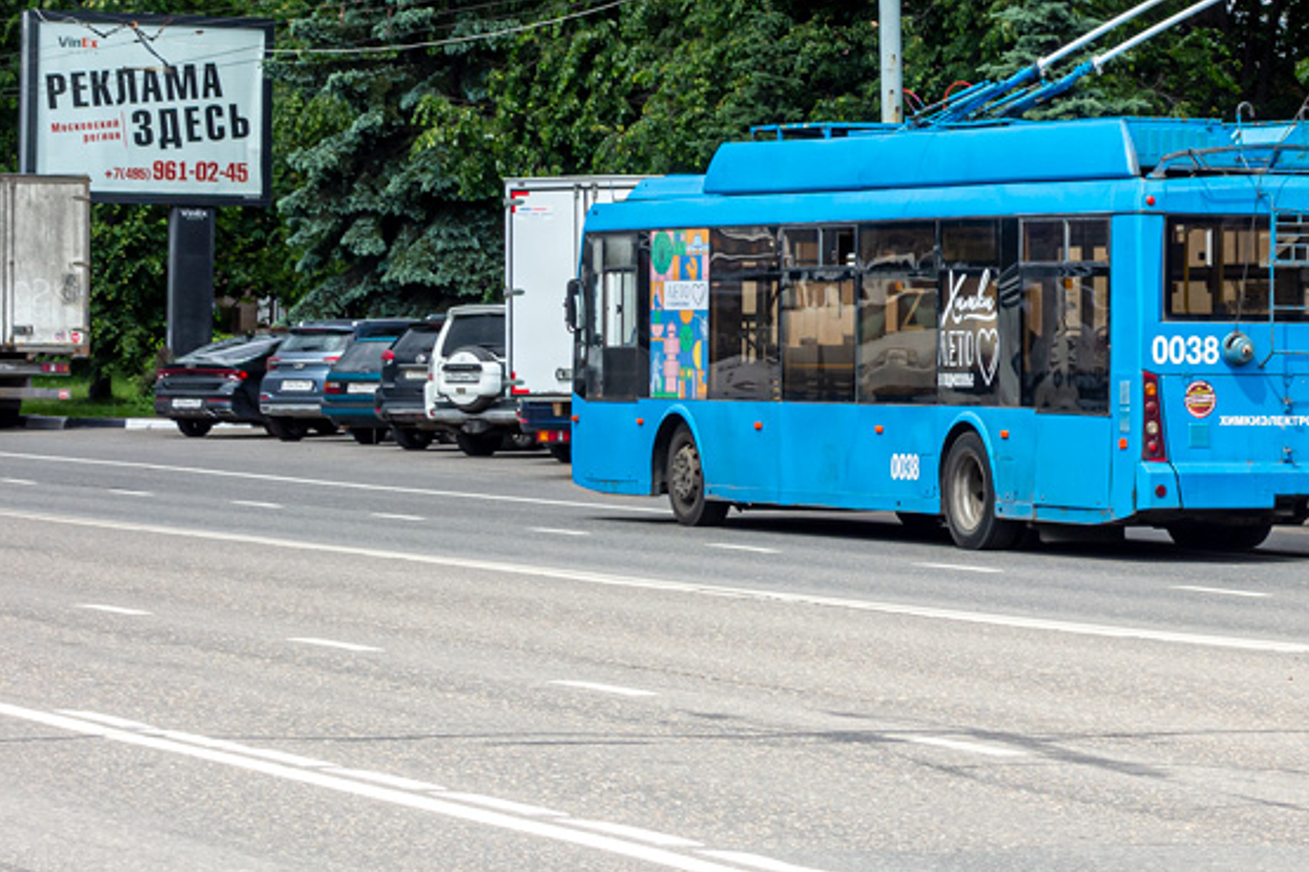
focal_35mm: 182
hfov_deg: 11.3
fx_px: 6615
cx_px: 1018
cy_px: 66
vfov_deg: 7.5
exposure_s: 1/250
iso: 125
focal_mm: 31.15
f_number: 5.6
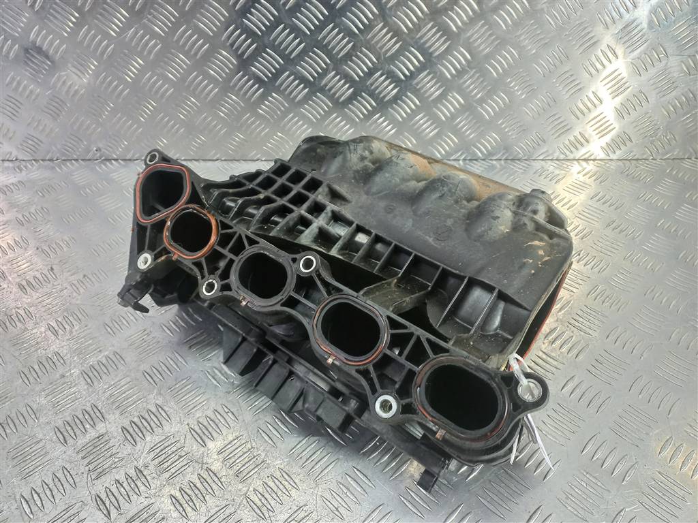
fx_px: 504
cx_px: 349
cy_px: 262
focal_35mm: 25
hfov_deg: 69.4
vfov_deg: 54.9
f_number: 1.8
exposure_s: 1/50
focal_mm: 4.6
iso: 160
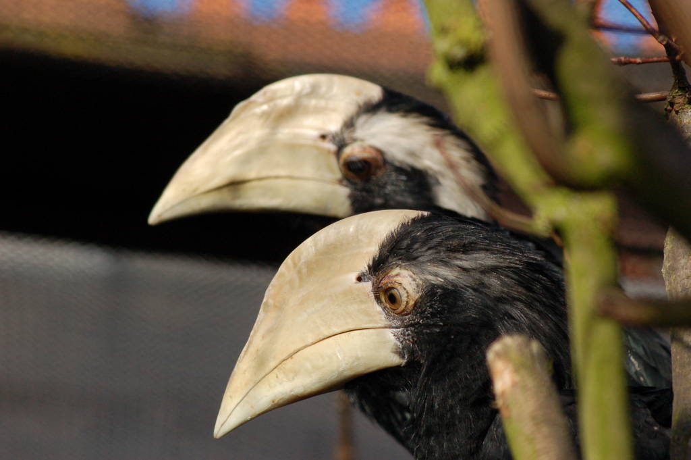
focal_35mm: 183
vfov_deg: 7.5
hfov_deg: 11.2
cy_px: 230
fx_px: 3510
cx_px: 346
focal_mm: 122
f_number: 8
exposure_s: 1/1000
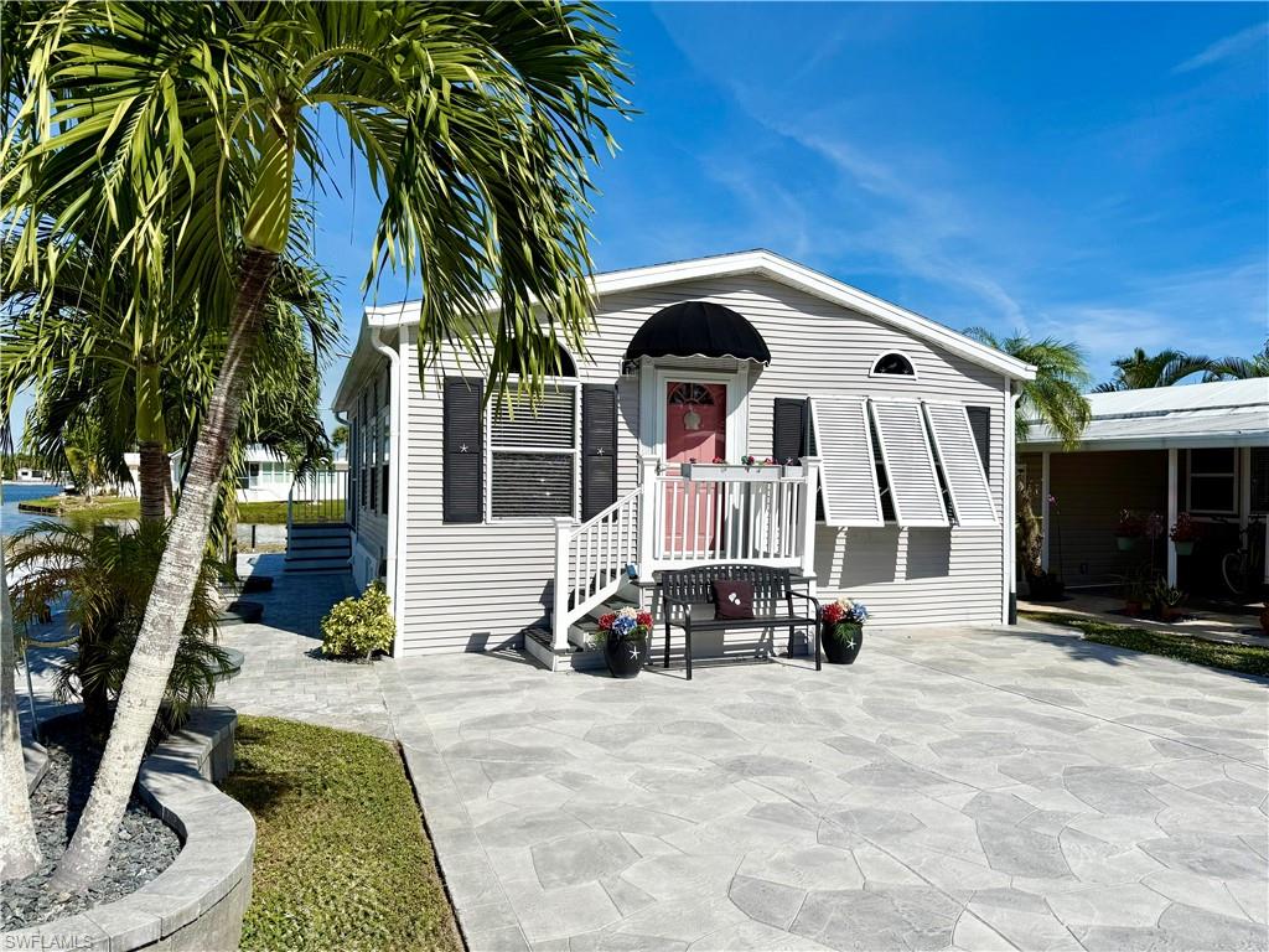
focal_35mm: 24
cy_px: 476
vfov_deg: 56.8
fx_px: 880
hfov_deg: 71.6
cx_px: 634
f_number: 1.78
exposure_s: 1/11905
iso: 80
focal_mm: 6.76
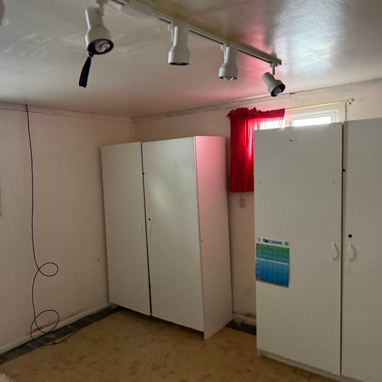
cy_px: 192
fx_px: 362
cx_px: 142
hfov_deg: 55.0
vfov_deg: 55.6
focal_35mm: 29
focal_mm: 6.76
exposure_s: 1/40
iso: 1000
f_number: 1.78
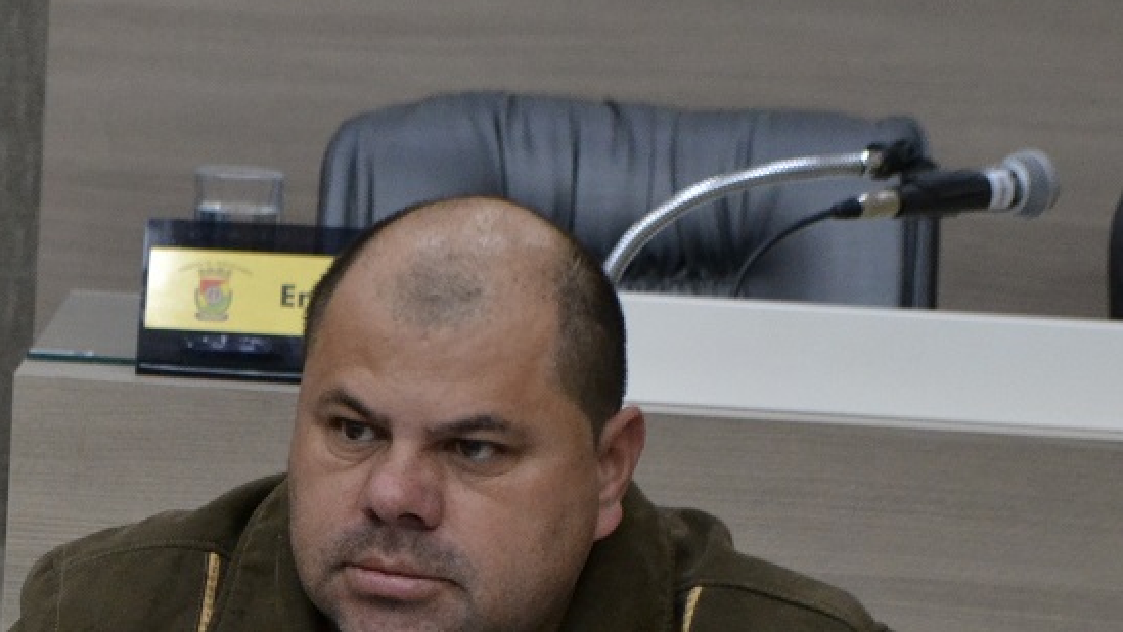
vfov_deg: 7.2
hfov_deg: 12.8
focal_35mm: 167
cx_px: 131
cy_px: 601
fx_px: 4981
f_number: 5.6
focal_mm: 45
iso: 1600
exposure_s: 1/50
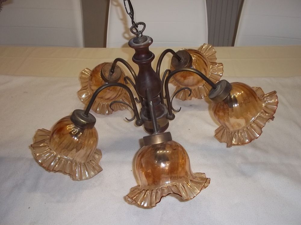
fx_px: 313
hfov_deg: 51.4
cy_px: 112
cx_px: 150
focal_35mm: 36
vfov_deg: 39.7
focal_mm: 6.5
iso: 160
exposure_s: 1/30
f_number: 3.1
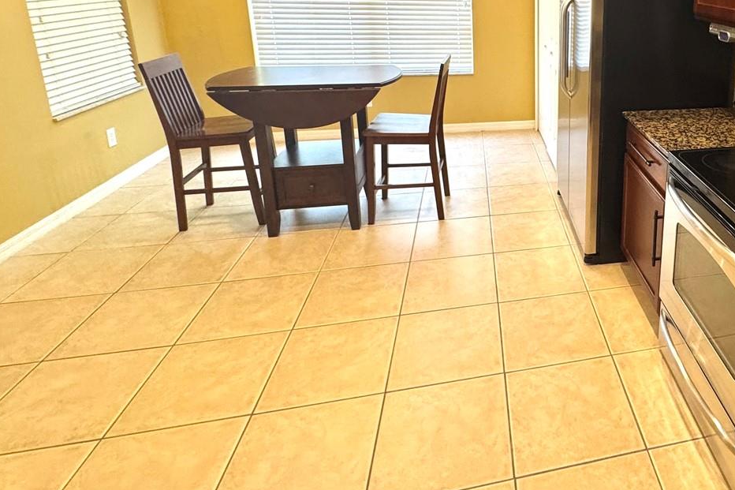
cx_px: 599
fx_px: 510
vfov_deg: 48.3
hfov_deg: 64.5
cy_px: 95
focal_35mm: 25
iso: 250
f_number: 2.2
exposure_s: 1/60
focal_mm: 2.22
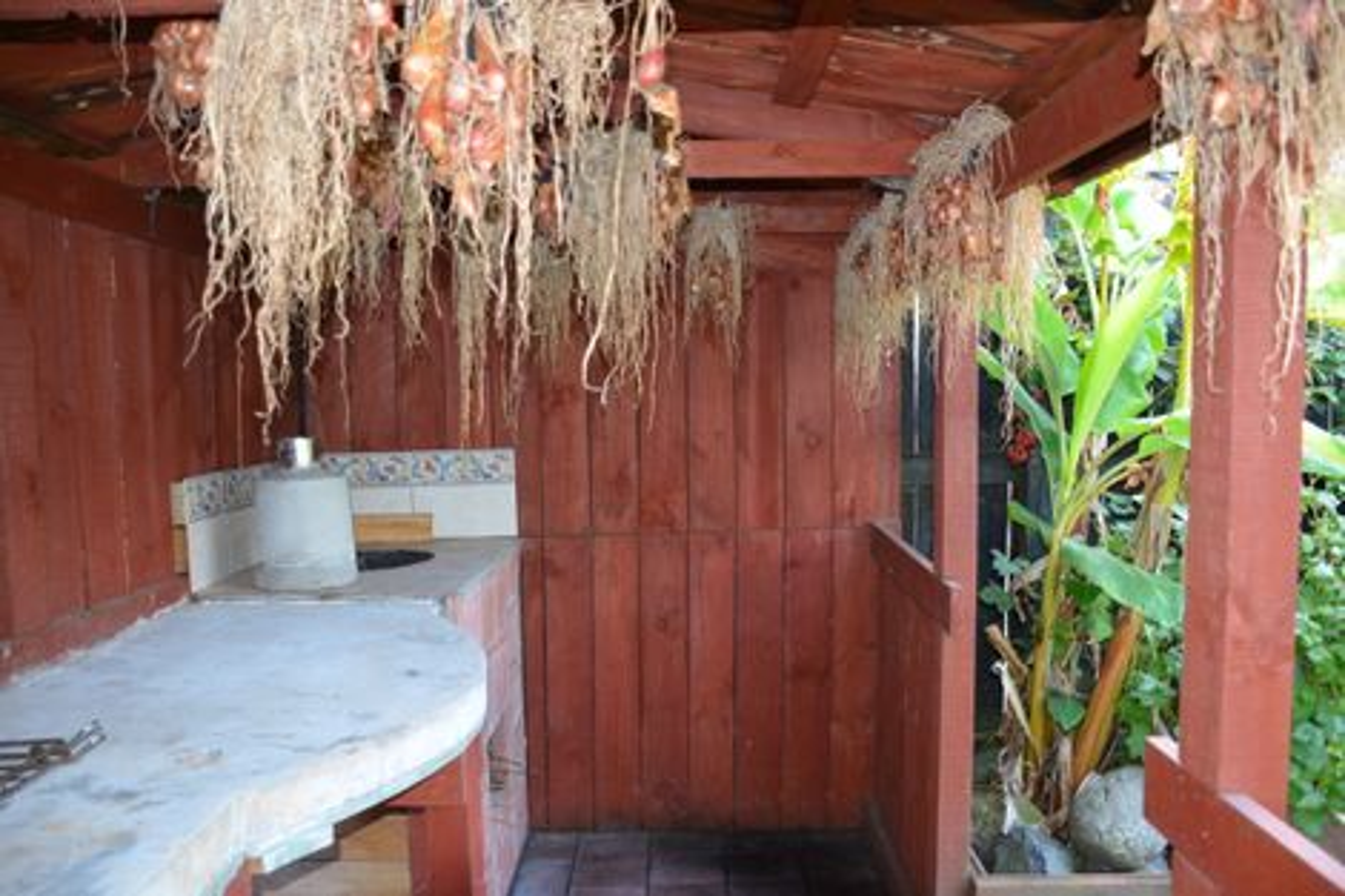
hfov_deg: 67.4
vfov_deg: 47.9
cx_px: 672
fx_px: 1008
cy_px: 448
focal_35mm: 27
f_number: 3.5
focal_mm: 18
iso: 400
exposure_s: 1/60
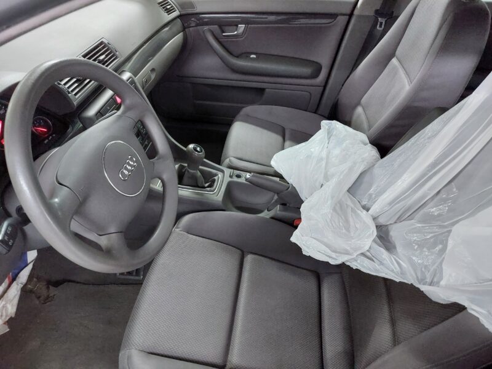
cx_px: 246
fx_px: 355
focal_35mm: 25
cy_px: 184
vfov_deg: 54.9
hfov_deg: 69.4
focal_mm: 5.23
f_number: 1.8
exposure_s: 1/25
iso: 500
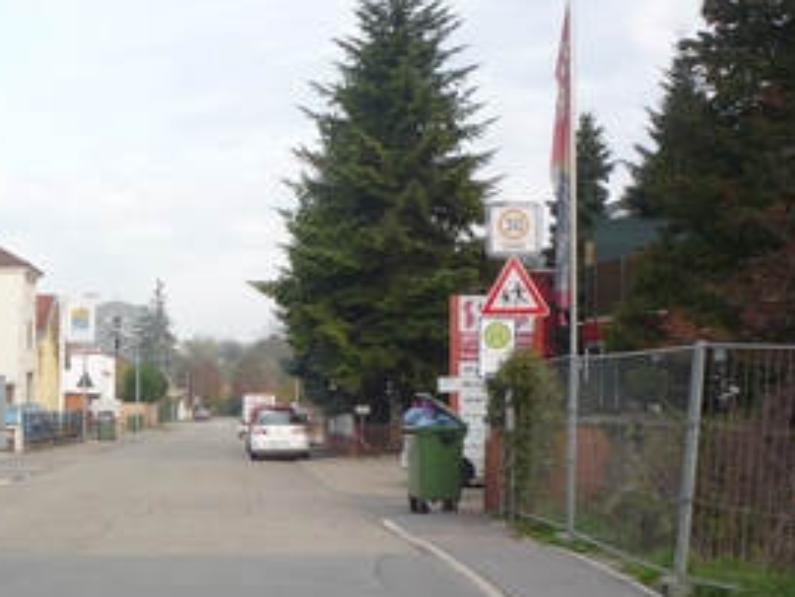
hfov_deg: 32.3
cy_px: 408
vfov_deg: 25.5
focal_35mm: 57
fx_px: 1310
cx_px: 100
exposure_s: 1/320
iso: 100
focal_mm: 5.2
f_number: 3.3
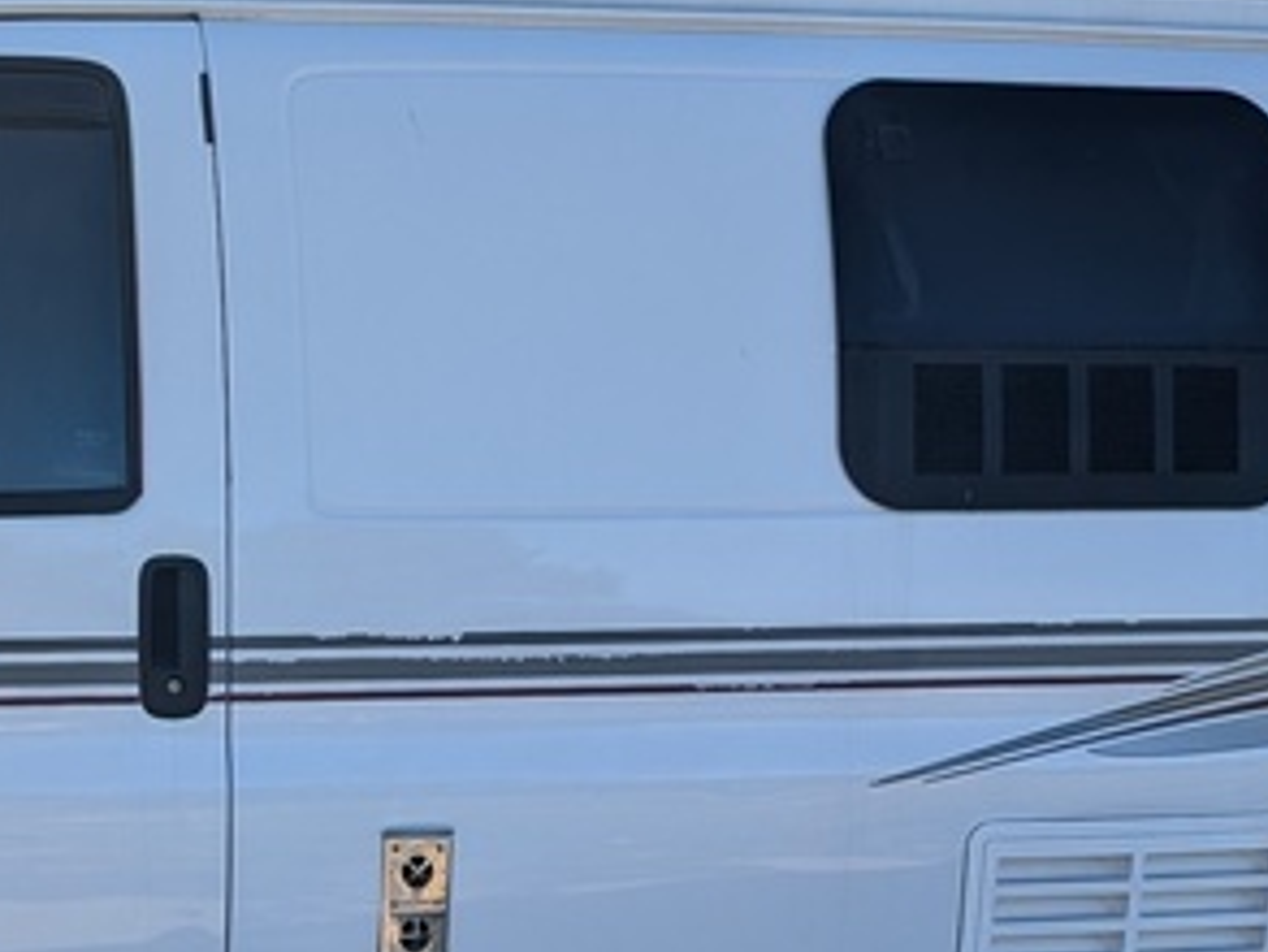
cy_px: 824
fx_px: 3005
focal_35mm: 82
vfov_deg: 17.8
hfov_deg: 23.6
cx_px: 307
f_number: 1.68
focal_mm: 6.9
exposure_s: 1/1143
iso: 18
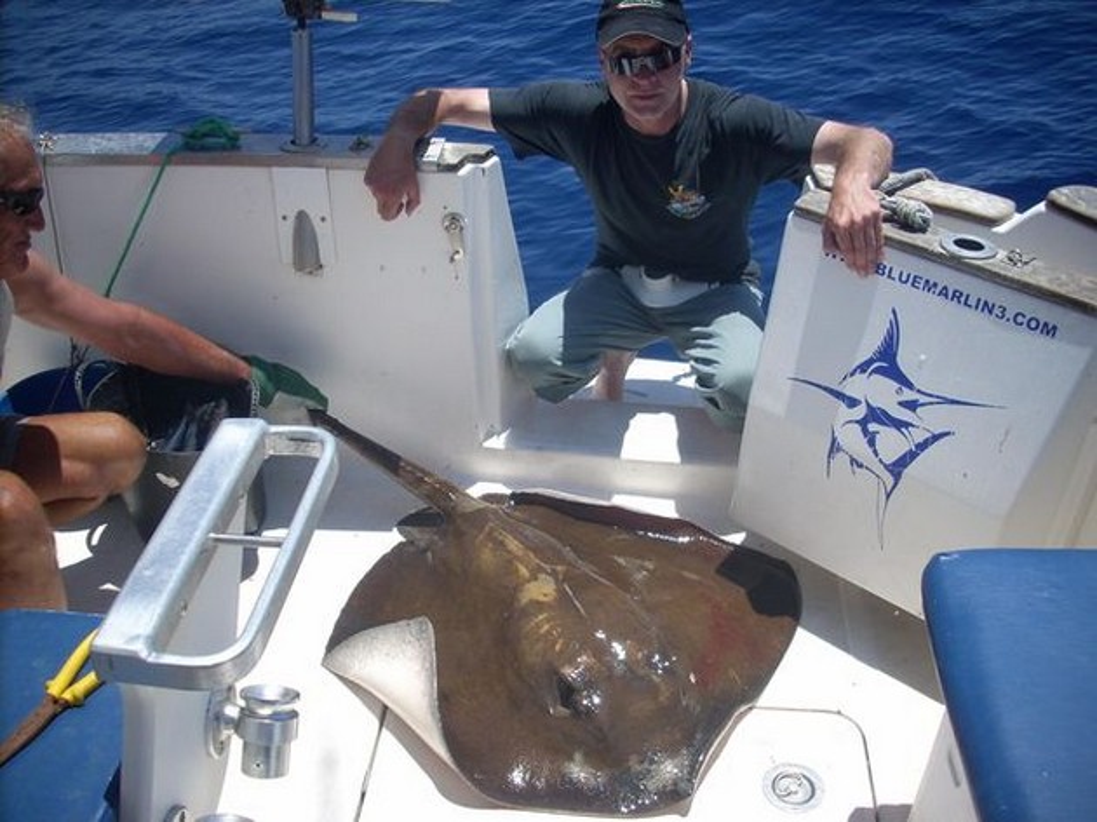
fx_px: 1172
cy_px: 411
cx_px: 548
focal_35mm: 37
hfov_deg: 50.2
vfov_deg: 38.6
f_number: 5.6
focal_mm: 6.2
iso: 64
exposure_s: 1/273
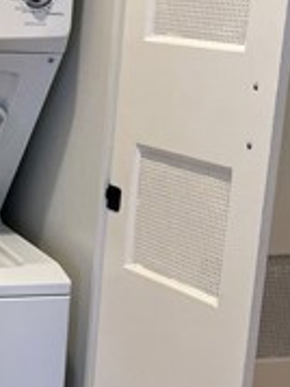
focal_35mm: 93
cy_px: 236
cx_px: -37
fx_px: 1040
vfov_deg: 21.1
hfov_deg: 15.4
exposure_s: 1/120
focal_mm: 5.1
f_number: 1.6
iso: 125
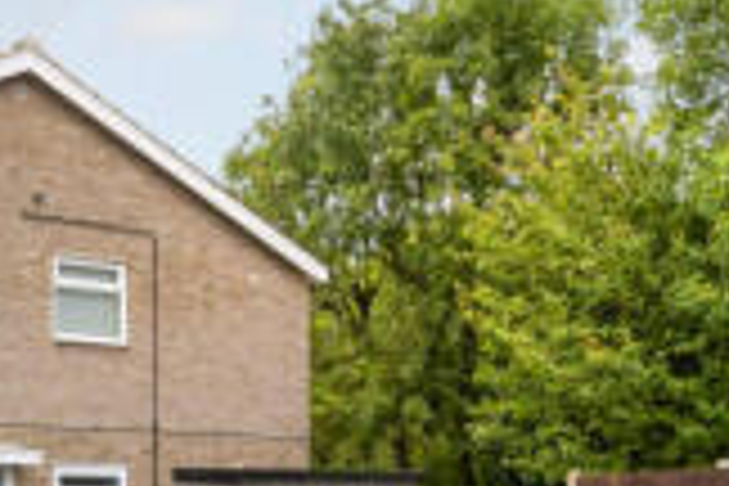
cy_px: 412
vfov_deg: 29.6
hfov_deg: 37.8
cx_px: -54
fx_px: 891
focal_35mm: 44
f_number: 16
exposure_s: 1/60
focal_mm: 15
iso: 400
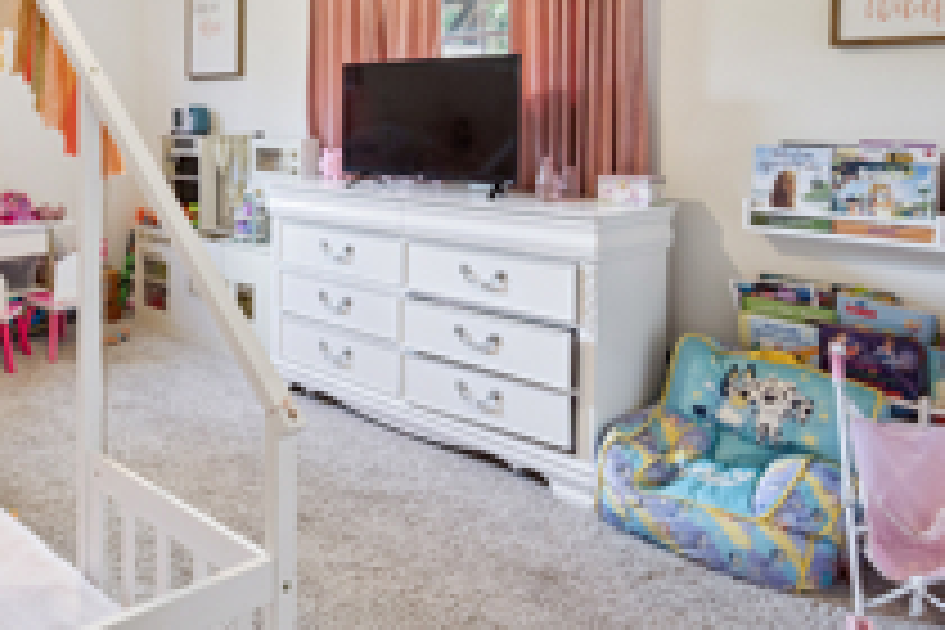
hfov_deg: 53.3
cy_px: 320
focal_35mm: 30
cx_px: 74
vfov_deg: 43.6
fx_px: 787
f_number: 8
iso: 400
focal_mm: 14
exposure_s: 1/50
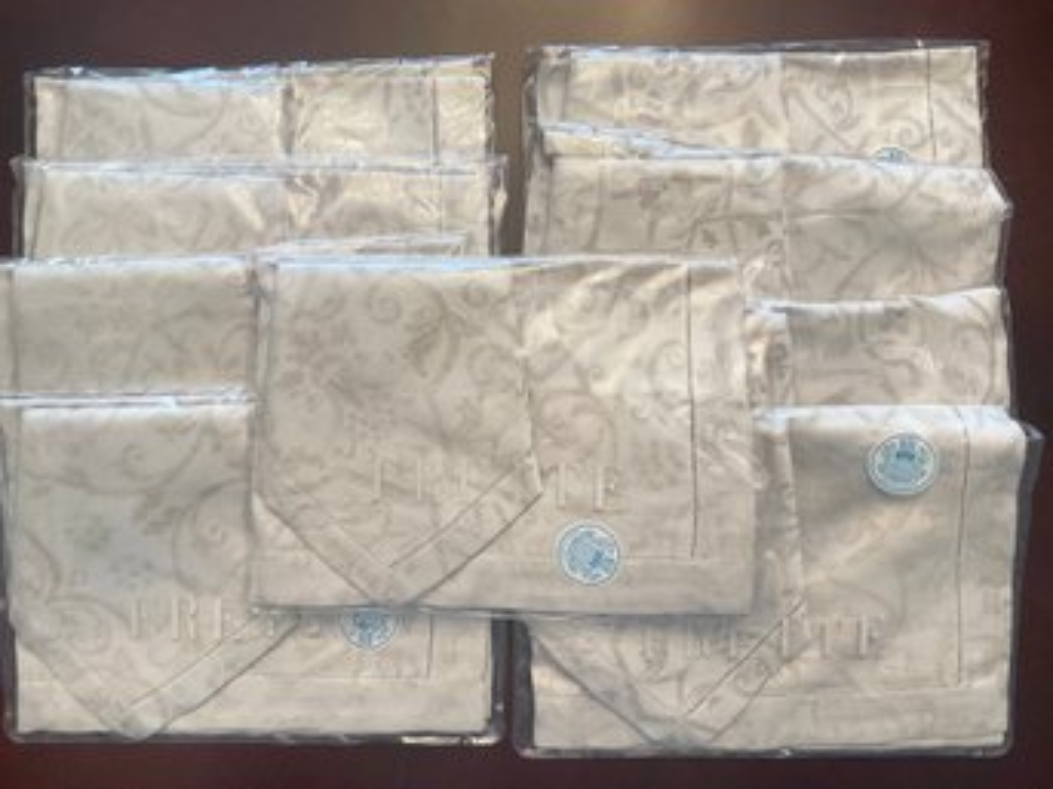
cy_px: 394
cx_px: 526
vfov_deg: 48.2
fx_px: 882
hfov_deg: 61.7
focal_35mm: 29
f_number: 1.8
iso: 100
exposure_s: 1/60
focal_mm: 3
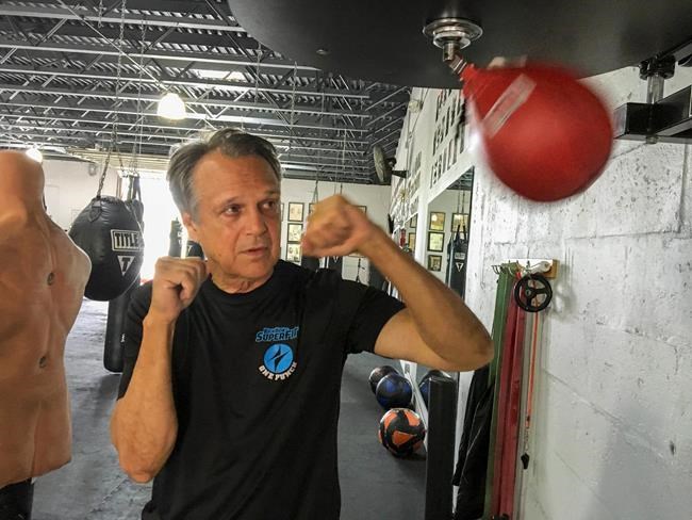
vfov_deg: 48.3
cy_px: 260
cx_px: 346
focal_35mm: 29
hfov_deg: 61.6
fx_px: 580
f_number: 2.2
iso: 200
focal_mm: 4.15
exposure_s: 1/30
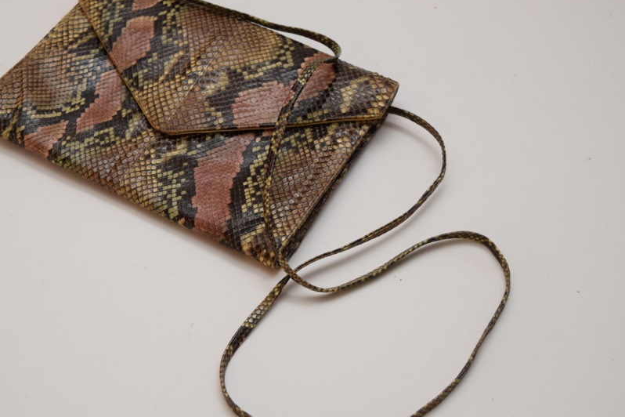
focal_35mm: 79
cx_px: 241
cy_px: 196
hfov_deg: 25.6
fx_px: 1371
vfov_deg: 17.3
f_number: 5
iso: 800
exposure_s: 1/100
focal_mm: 42
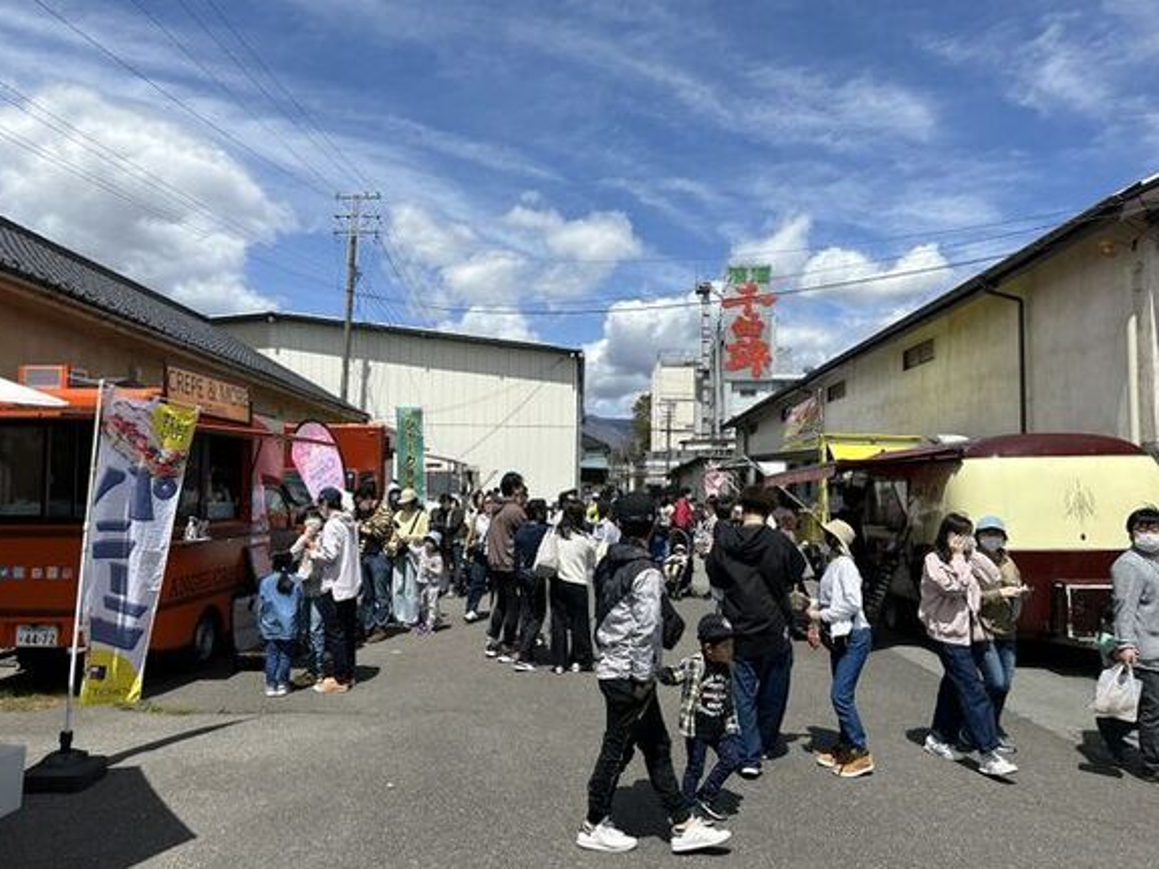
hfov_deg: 69.4
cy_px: 437
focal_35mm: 25
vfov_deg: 54.9
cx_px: 557
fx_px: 837
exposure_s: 1/7042
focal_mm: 6.86
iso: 80
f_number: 1.78
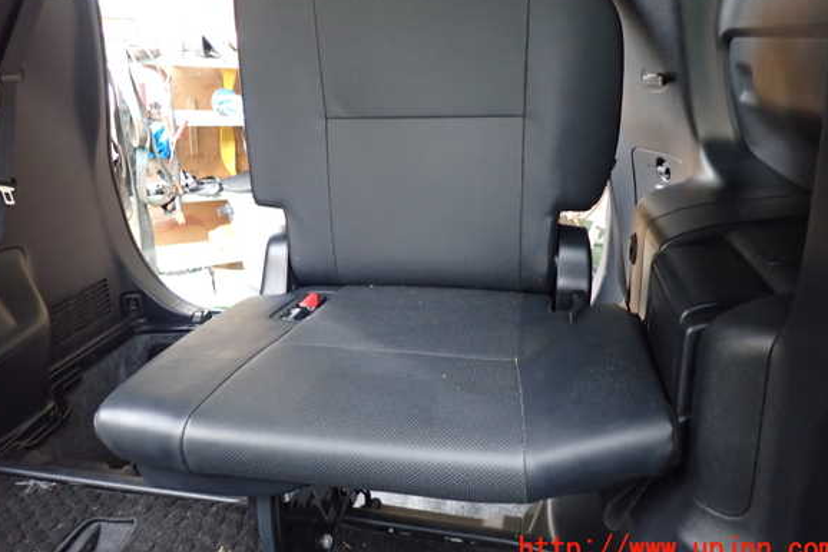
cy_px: 245
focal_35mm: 27
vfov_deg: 47.8
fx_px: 621
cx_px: 413
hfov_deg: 67.4
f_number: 2
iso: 500
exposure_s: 1/30
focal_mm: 4.5
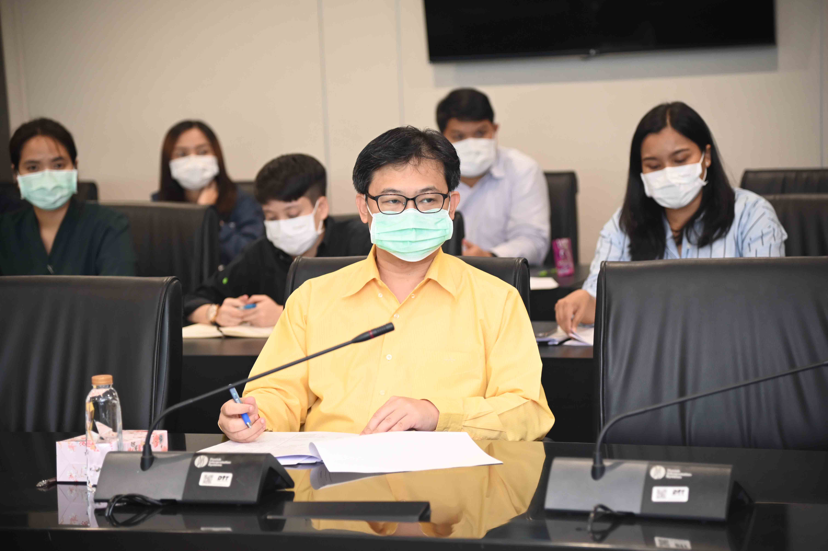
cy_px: 276
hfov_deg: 19.5
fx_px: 2413
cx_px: 414
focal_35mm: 105
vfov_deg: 13.0
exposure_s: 1/200
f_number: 4
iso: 1600
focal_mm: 105
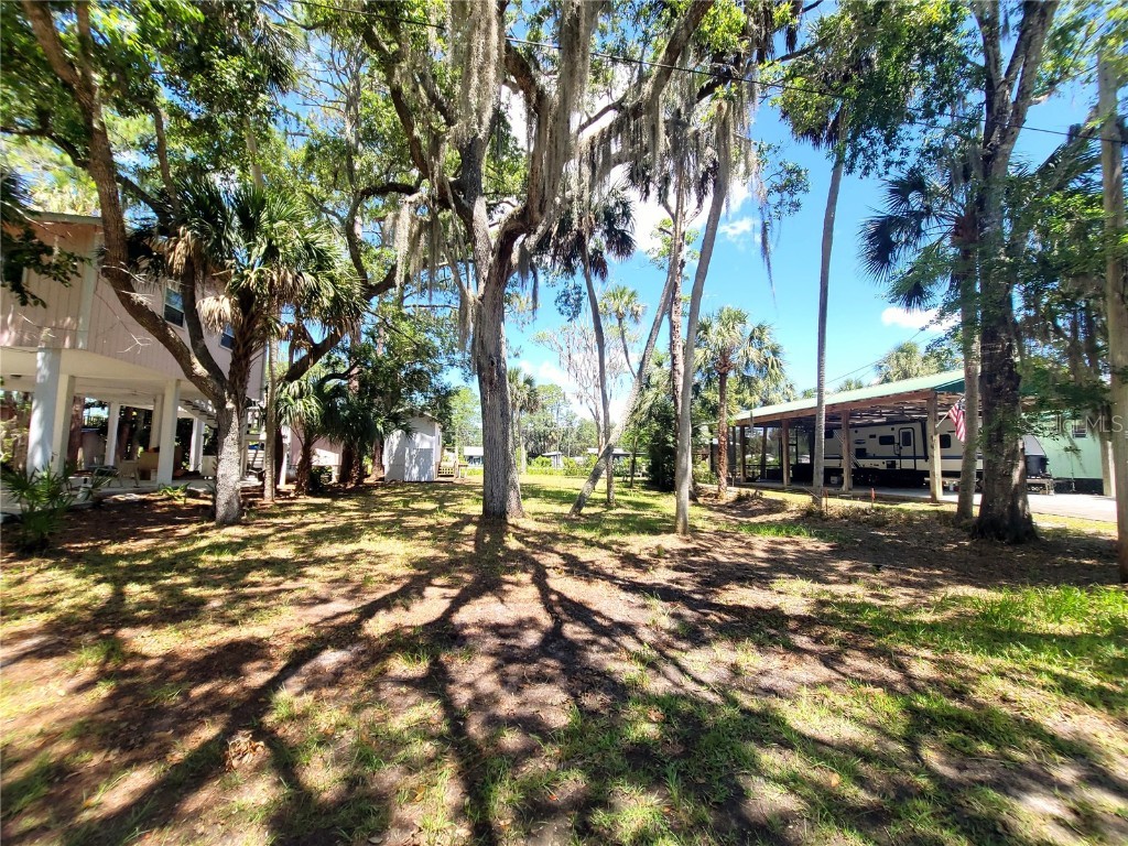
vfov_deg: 89.9
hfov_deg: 106.2
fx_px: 424
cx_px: 564
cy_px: 423
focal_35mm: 13
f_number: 2.2
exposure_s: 1/625
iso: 64
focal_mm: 2.2
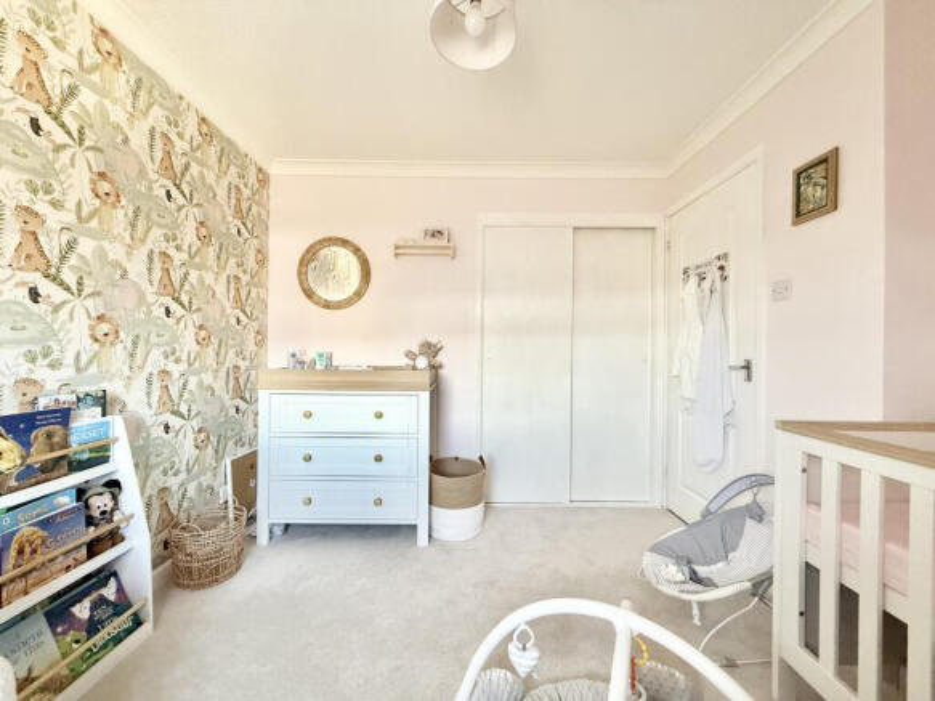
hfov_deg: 102.1
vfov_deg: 85.7
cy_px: 350
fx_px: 378
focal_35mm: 14
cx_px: 468
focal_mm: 2.22
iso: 250
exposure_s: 1/99
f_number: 2.2
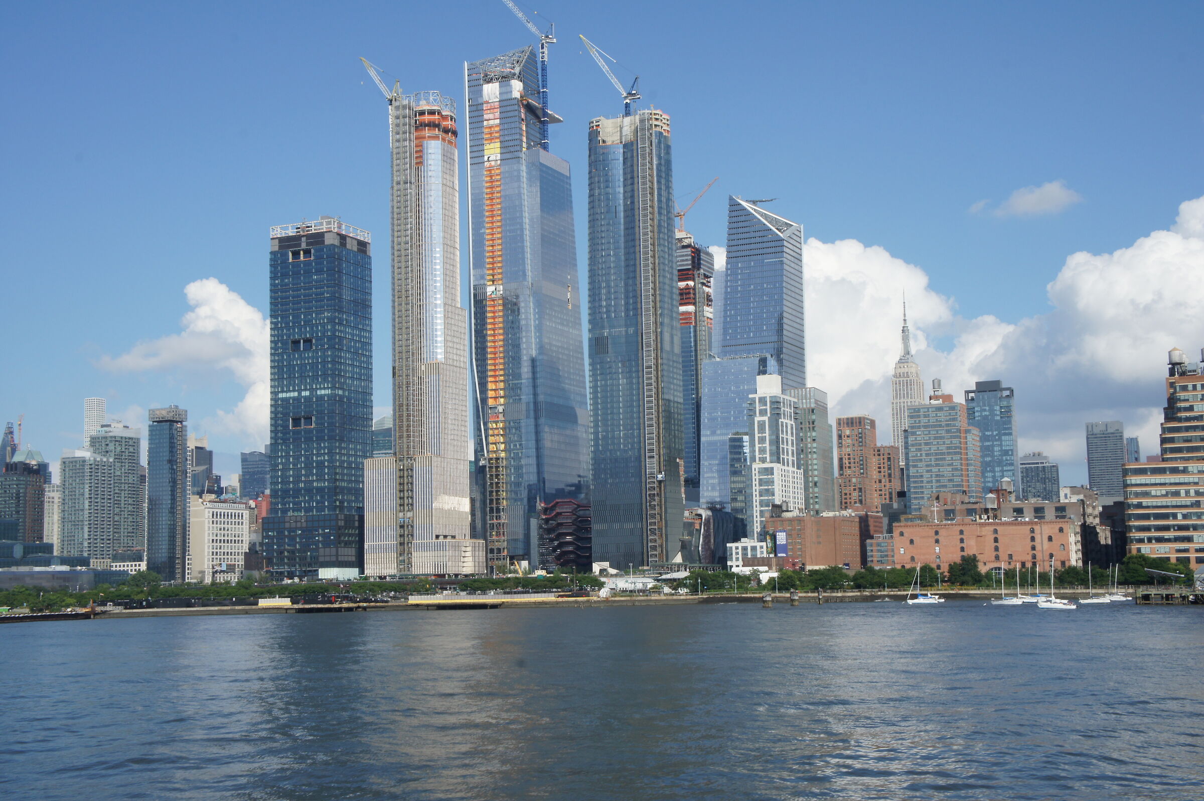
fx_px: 1604
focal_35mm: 48
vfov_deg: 28.0
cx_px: 602
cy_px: 400
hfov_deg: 41.1
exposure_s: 1/125
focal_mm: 32
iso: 200
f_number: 18
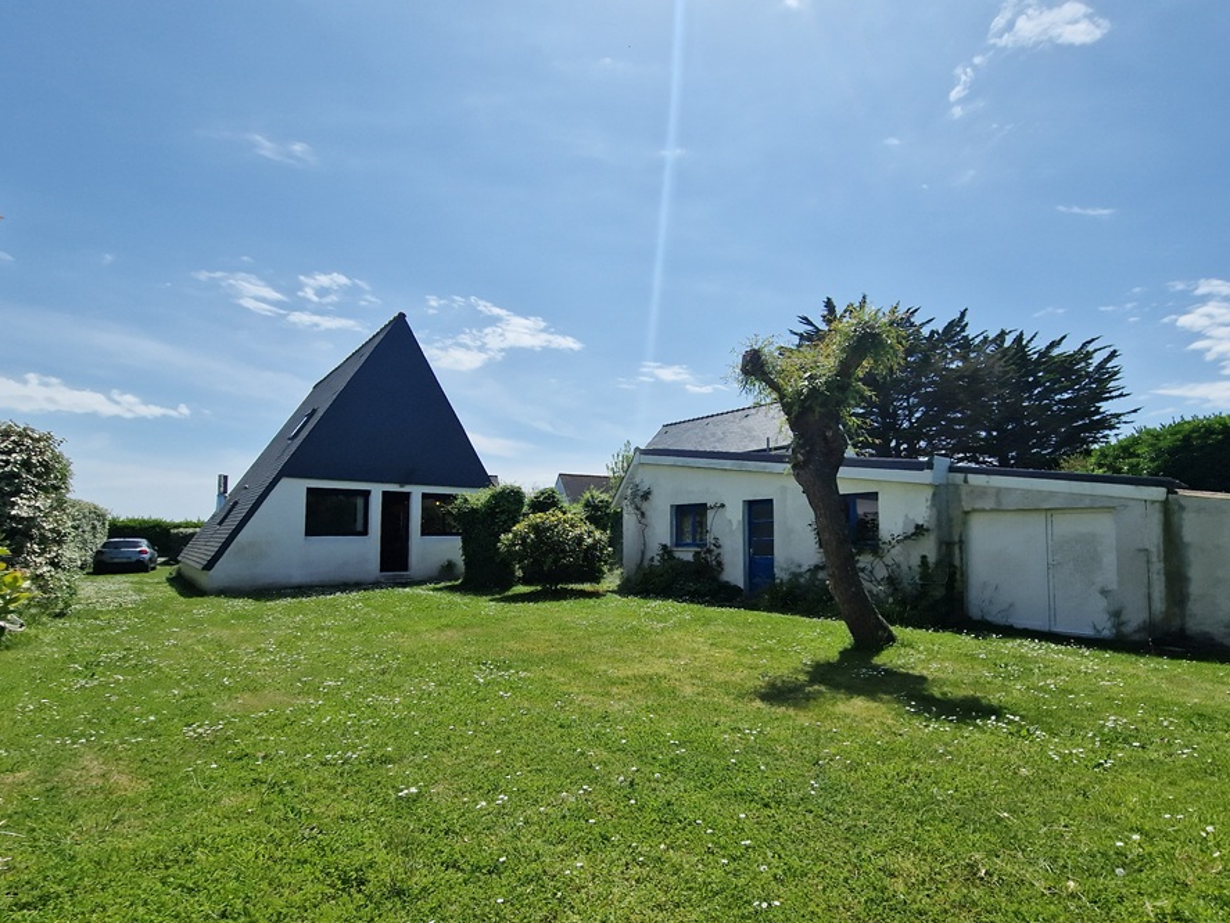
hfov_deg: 97.7
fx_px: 533
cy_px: 504
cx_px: 691
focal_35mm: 15
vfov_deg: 81.6
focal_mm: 2.2
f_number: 2.2
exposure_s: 1/4256
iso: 50
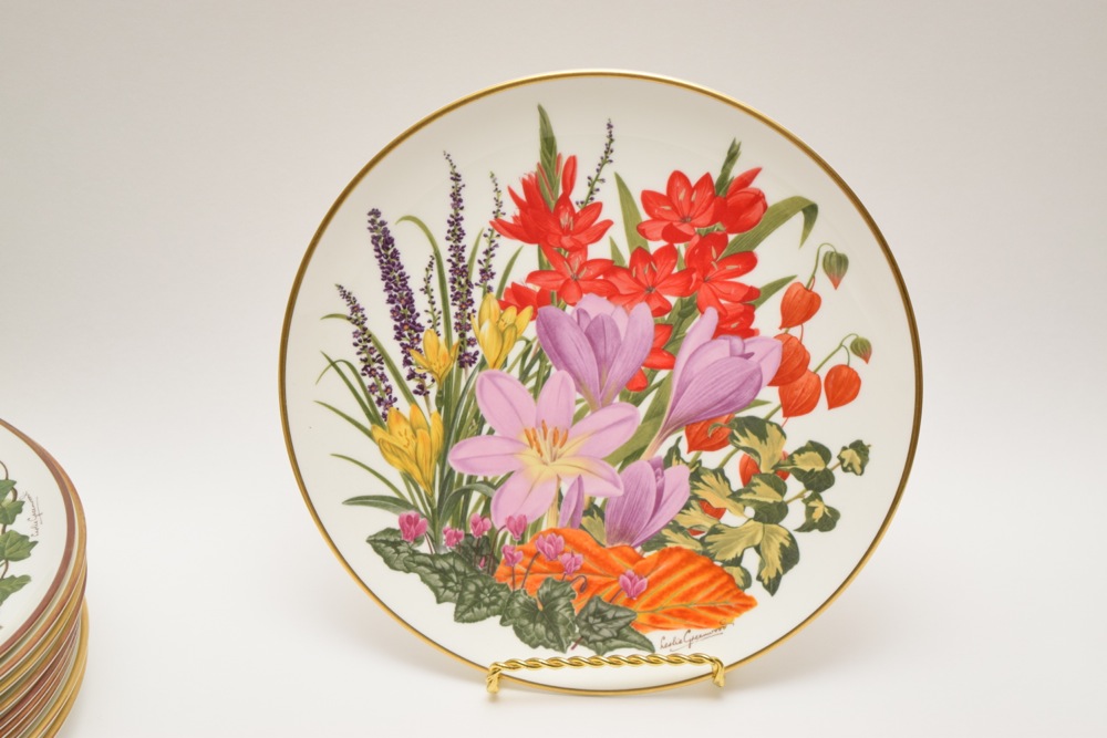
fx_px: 2537
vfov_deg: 16.6
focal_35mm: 82
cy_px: 369
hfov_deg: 24.6
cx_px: 554
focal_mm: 55
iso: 800
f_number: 5.6
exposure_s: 1/200
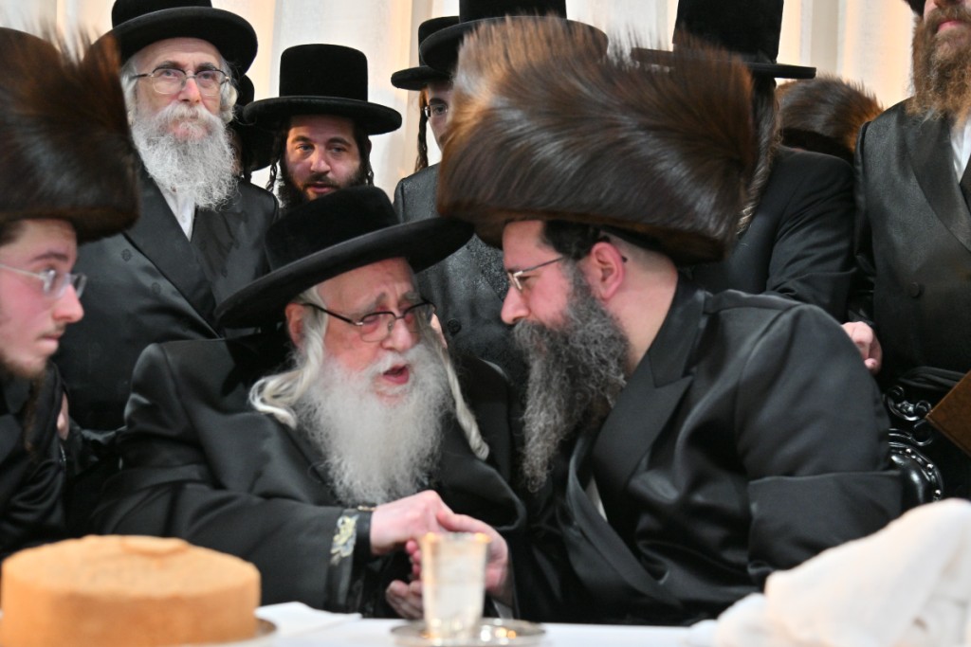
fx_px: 1349
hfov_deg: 39.6
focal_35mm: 50
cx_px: 486
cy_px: 324
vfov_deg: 27.0
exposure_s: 1/200
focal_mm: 50
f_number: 4
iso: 1250
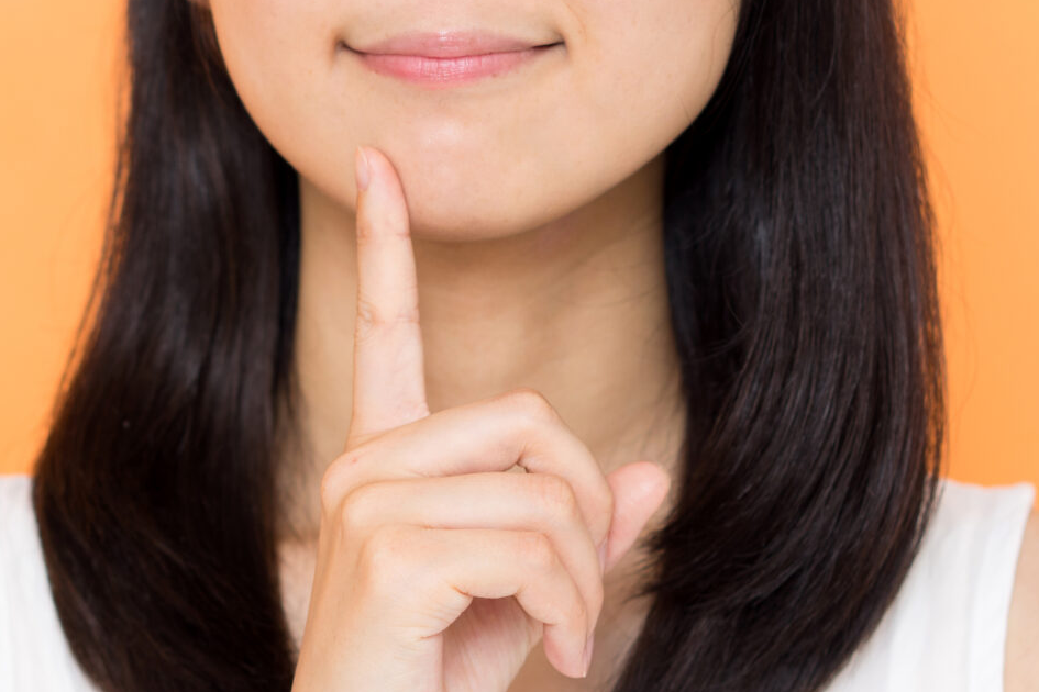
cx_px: 42
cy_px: 151
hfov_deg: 13.6
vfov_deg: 9.2
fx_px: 4300
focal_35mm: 149
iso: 100
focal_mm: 55
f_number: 2.8
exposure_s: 1/100
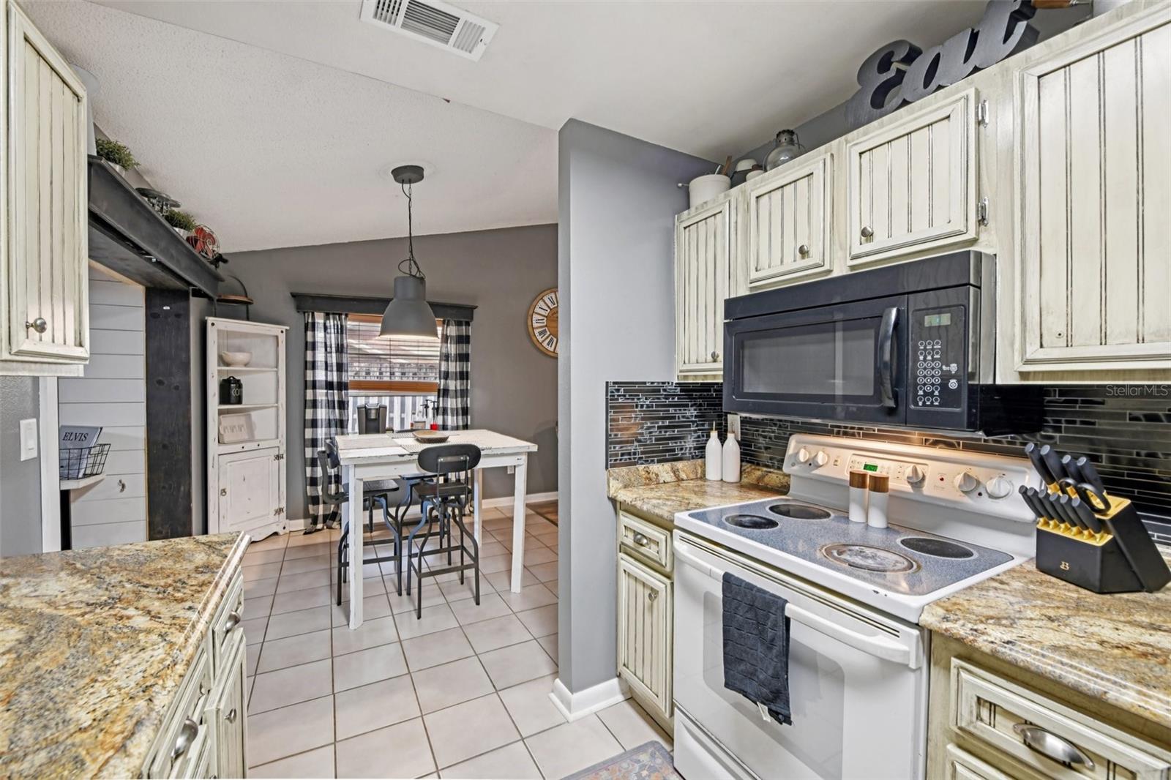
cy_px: 390
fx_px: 455
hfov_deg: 104.3
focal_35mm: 14
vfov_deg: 81.2
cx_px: 586
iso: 400
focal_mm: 14
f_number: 8
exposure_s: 1/4
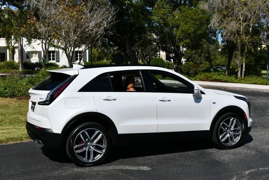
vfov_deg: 27.0
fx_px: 374
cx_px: 134
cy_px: 90
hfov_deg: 39.6
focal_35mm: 50
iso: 100
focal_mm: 25
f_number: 10
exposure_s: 1/400
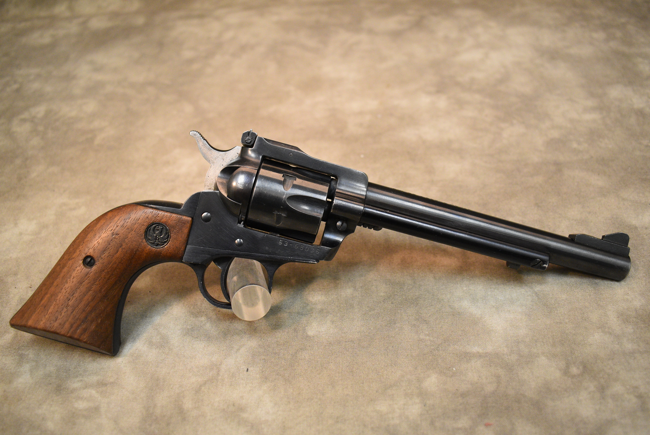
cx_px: 325
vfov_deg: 38.4
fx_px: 623
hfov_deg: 55.1
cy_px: 218
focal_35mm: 34
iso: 1800
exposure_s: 1/125
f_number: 3.8
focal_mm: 23
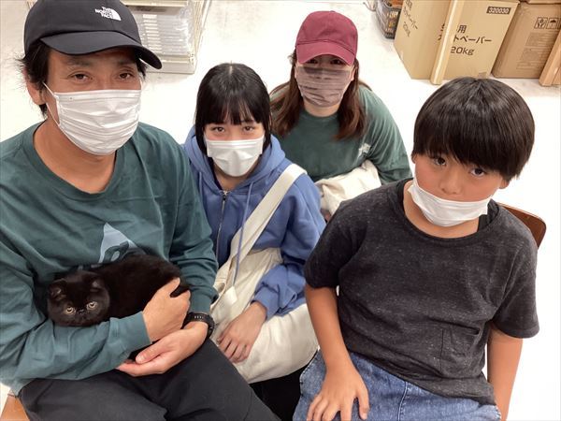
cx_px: 280
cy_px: 210
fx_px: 502
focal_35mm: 31
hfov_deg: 58.4
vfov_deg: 45.4
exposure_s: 1/50
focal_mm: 3.3
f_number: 2.4
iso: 125
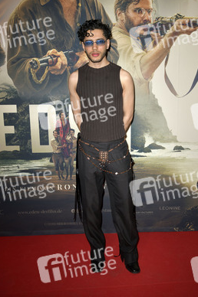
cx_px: 99
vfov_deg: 57.3
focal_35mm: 33
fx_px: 273
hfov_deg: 39.9
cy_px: 150
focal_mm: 32
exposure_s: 1/250
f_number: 5.6
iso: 250
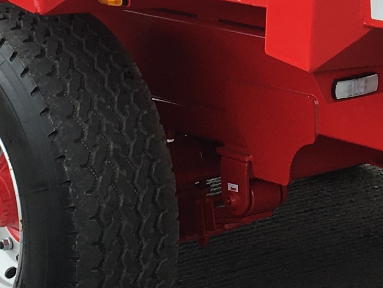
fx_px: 1716
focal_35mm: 155
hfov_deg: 12.3
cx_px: 535
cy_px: -28
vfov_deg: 9.5
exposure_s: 1/330
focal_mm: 4.15
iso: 25
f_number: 2.2
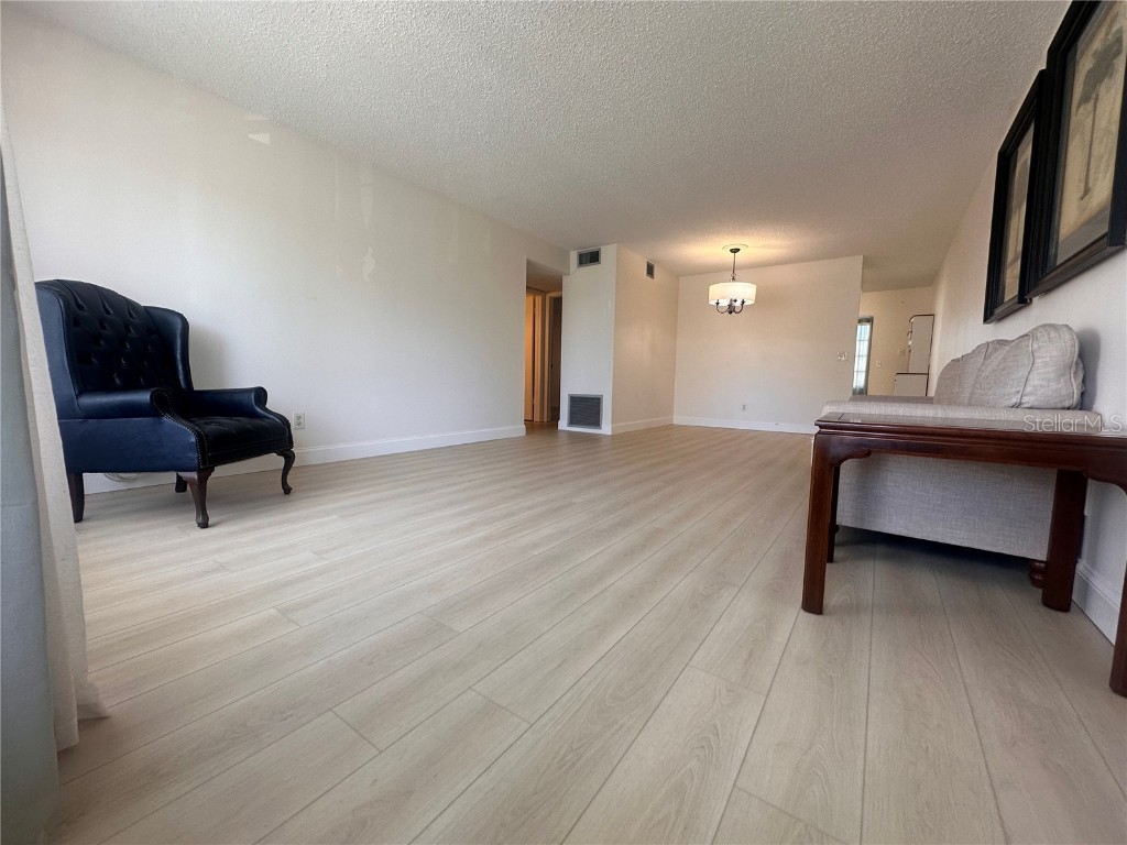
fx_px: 456
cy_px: 422
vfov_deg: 85.7
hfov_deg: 102.1
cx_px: 564
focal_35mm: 14
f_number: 2.2
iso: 100
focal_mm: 2.22
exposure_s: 1/120
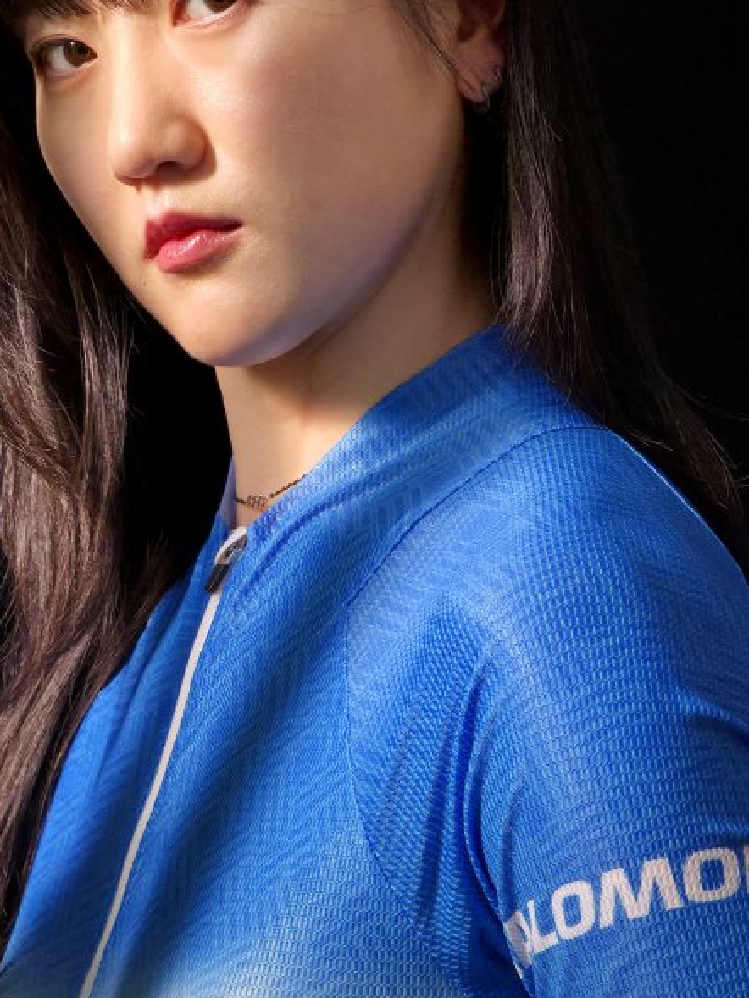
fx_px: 5999
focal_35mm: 208
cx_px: 202
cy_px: 297
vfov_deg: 9.5
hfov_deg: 7.1
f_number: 3.4
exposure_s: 1/50
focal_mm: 18.6
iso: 80
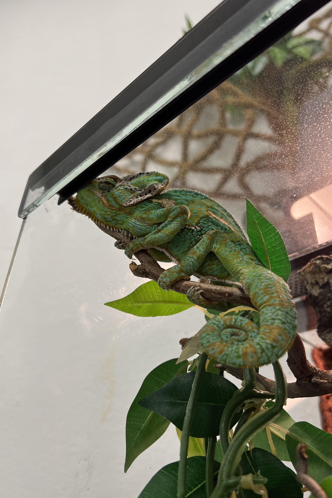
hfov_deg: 46.4
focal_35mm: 28
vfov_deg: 65.5
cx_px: 176
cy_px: 254
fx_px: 387
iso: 80
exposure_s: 1/100
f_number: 1.5
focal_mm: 5.7
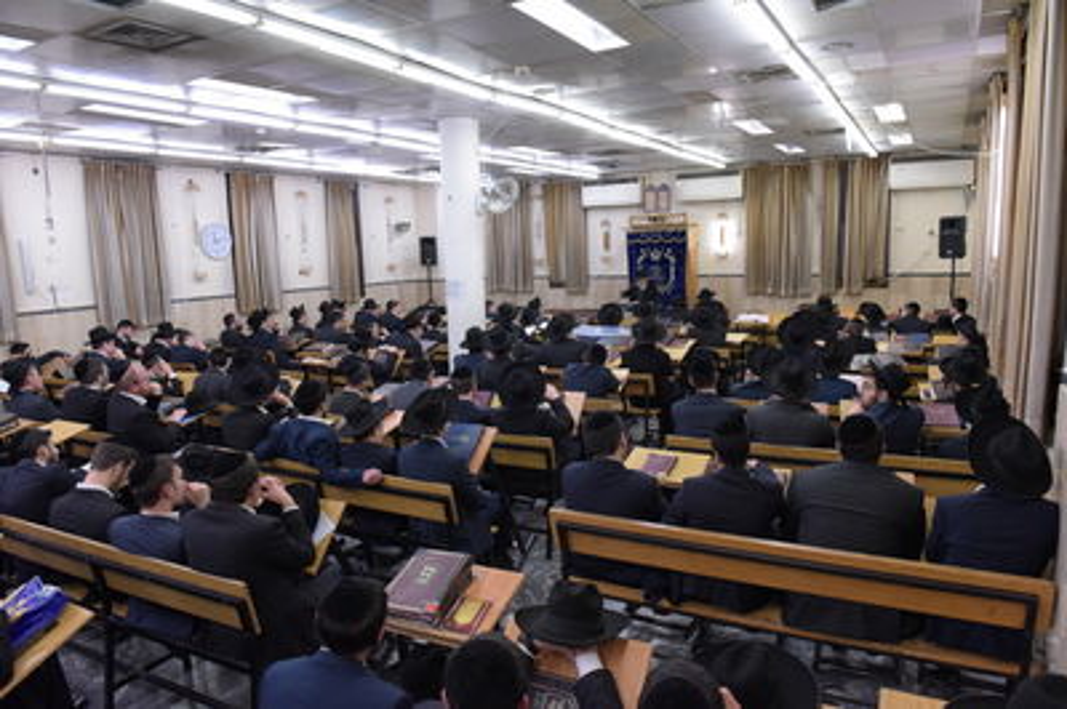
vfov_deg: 53.1
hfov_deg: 73.8
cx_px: 534
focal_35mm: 24
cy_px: 354
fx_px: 711
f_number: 6.3
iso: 3200
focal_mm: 24
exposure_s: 1/160
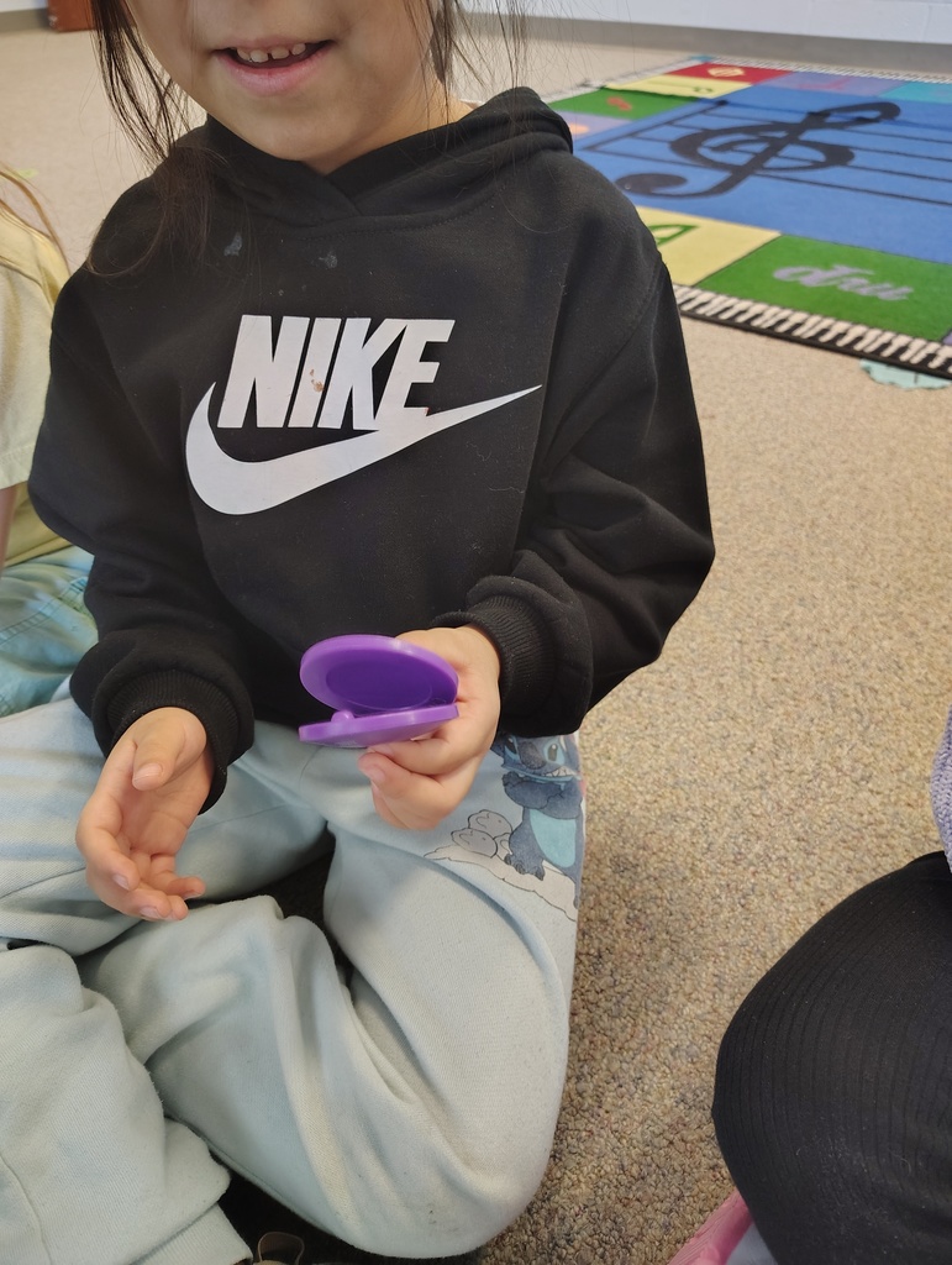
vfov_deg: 71.5
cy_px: 632
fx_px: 878
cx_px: 476
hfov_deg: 56.9
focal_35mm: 24
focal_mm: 5.56
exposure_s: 1/40
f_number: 1.8
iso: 1338
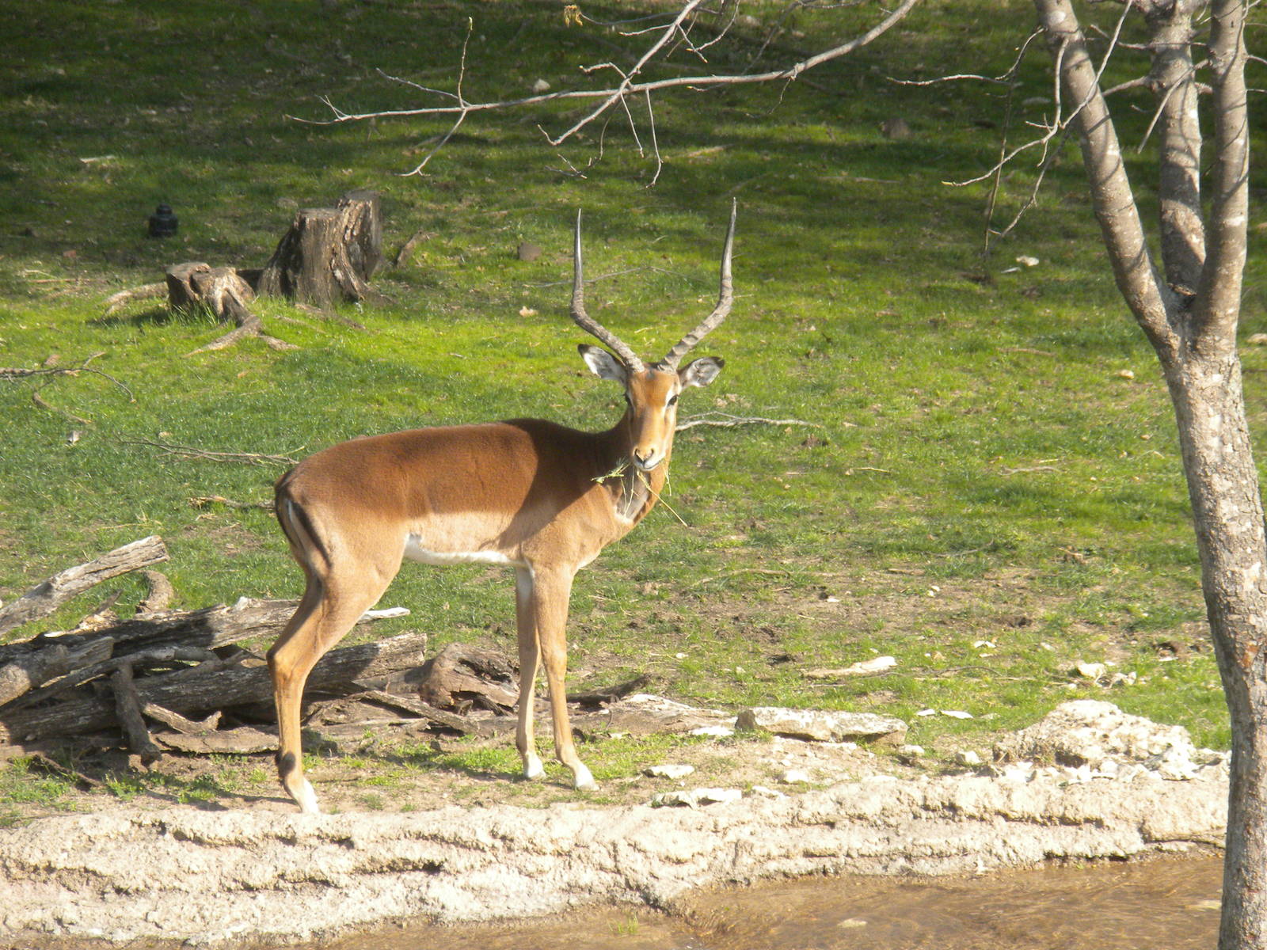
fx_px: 8711
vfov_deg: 6.2
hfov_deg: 8.3
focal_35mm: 238
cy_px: 475
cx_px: 634
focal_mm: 42.1
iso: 189
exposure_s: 1/448
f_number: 5.2
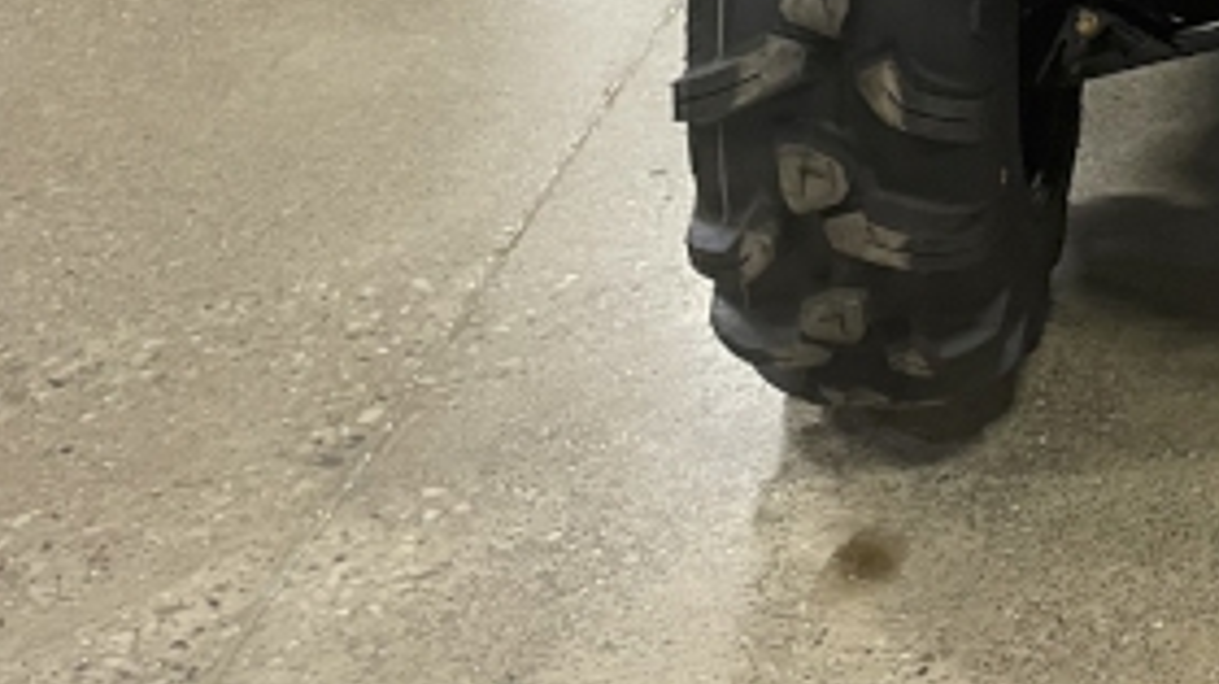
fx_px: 2616
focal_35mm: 81
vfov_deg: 14.1
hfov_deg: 24.0
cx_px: 1450
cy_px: -270
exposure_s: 1/60
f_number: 1.6
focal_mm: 4.2
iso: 400
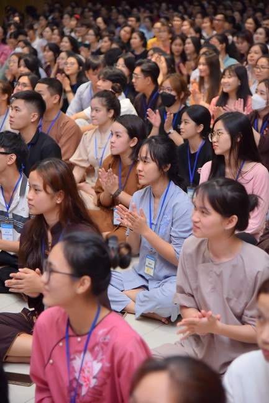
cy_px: 202
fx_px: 953
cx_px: 134
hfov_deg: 16.1
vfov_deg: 23.9
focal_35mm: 85
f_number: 4
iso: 1250
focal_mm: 85
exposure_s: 1/160
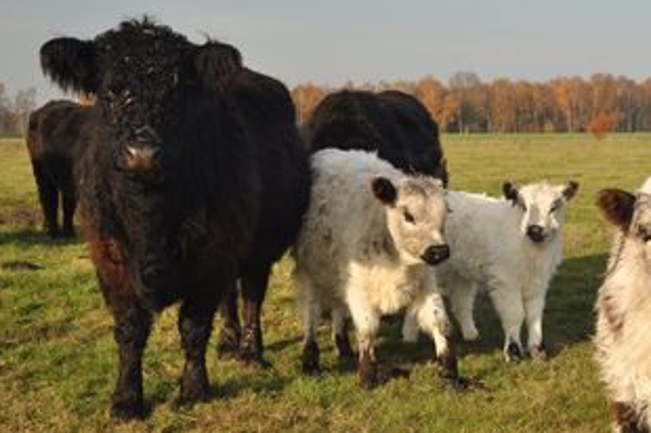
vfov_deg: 18.4
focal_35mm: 74
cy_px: 236
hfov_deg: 27.3
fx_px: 1337
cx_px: 418
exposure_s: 1/320
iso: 400
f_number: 8
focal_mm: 34
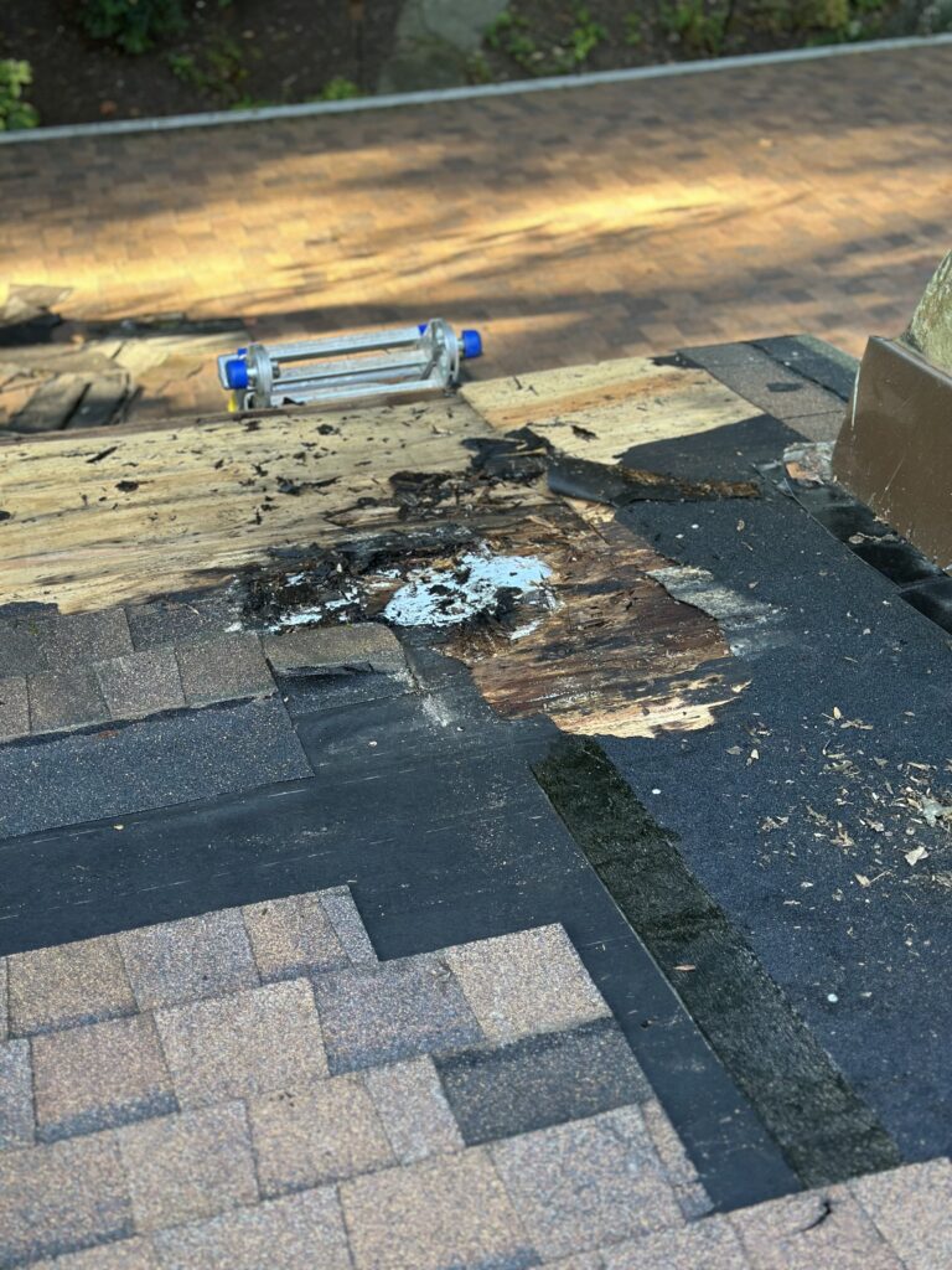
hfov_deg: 30.3
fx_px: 1760
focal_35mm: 48
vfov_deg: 39.7
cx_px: 476
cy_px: 635
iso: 125
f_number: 1.78
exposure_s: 1/94
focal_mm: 6.86
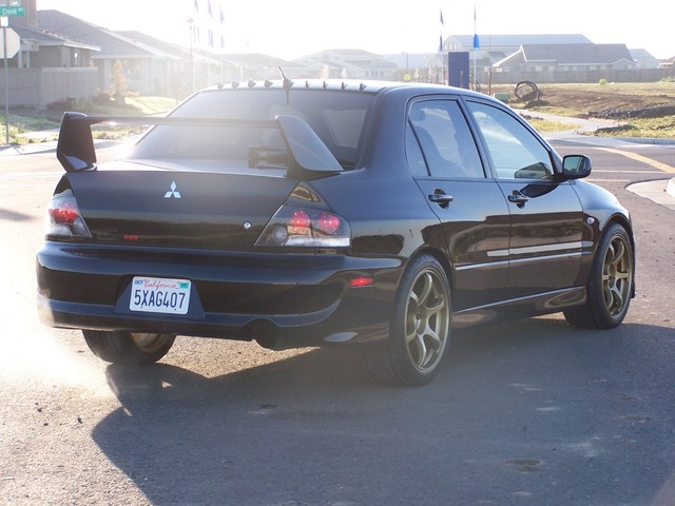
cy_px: 253
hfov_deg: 18.7
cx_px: 338
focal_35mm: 105
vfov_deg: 14.1
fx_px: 2047
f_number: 3.2
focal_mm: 17.5
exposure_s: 1/250
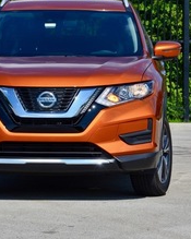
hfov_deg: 6.3
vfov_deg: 7.9
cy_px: 97
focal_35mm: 244
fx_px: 1724
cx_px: 75
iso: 100
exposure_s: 1/320
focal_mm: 95
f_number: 9
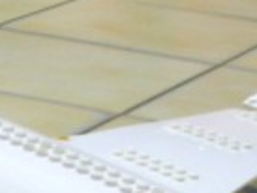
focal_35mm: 204
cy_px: 339
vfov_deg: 7.1
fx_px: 1516
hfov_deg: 9.5
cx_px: -101
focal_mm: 5.8
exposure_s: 1/5.2
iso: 100
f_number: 3
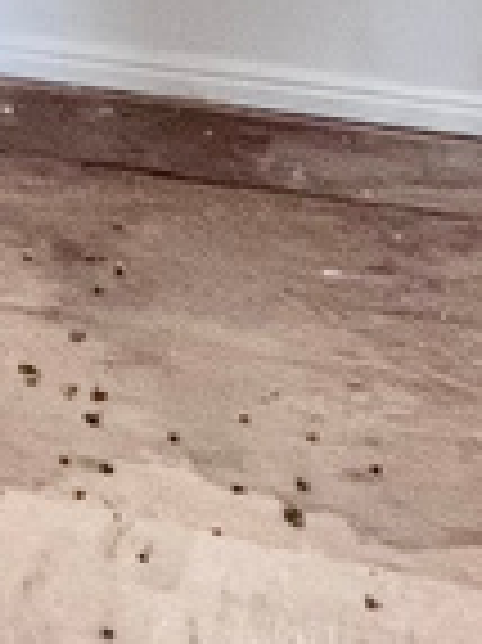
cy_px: -527
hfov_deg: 14.4
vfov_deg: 17.2
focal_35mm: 93
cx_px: -315
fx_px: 1729
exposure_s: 1/60
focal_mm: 1.57
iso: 250
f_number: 1.8
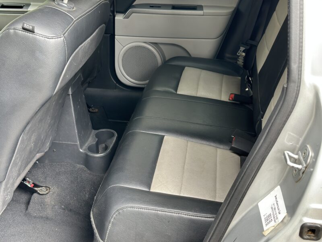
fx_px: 446
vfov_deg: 30.3
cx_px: 161
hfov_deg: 39.7
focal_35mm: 48
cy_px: 121
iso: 80
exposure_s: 1/74
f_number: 1.78
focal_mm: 6.86
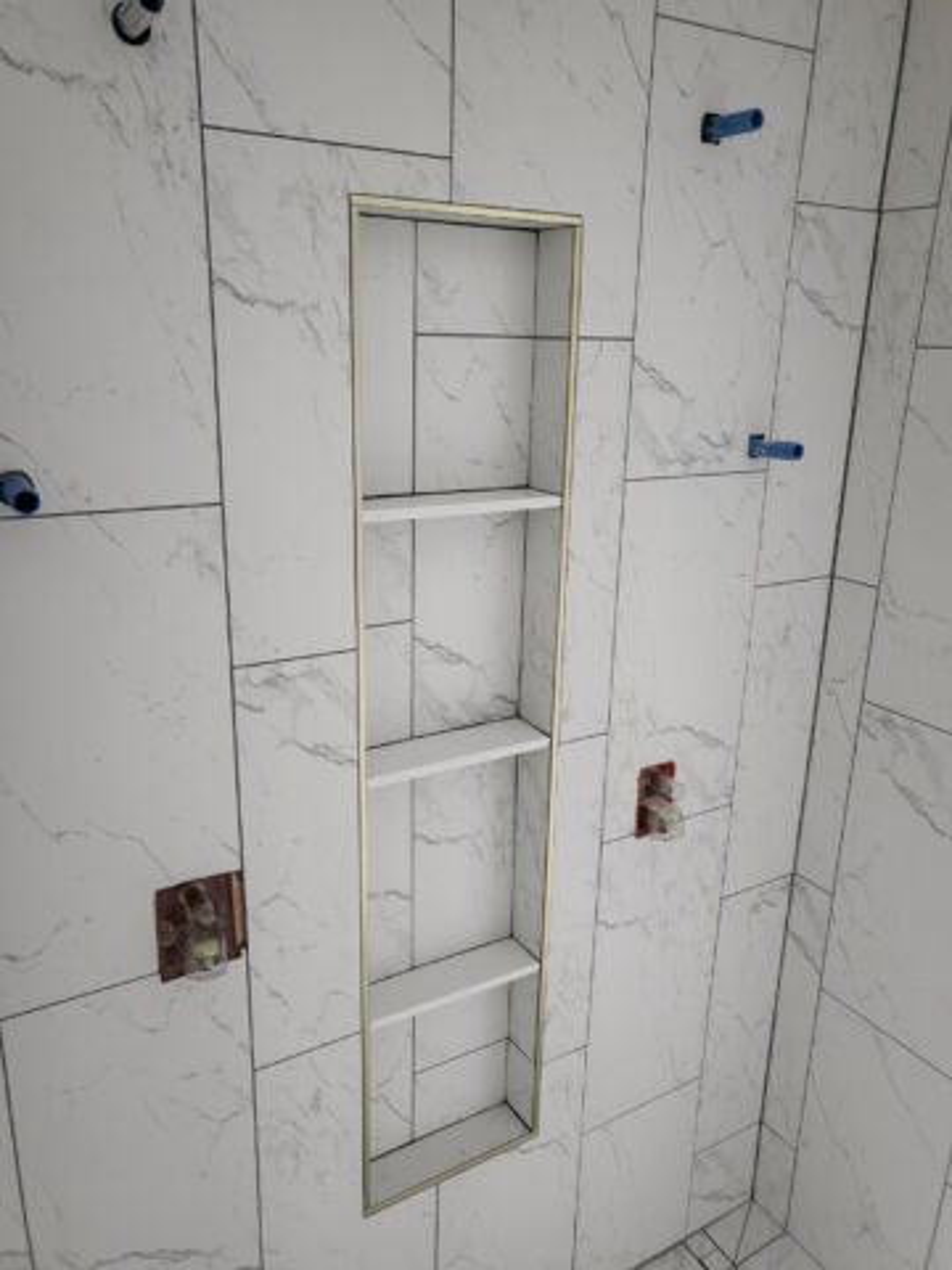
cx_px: 476
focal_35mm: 26
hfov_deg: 53.1
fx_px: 953
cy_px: 635
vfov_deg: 67.3
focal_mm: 4.2
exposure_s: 1/120
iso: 200
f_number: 1.8
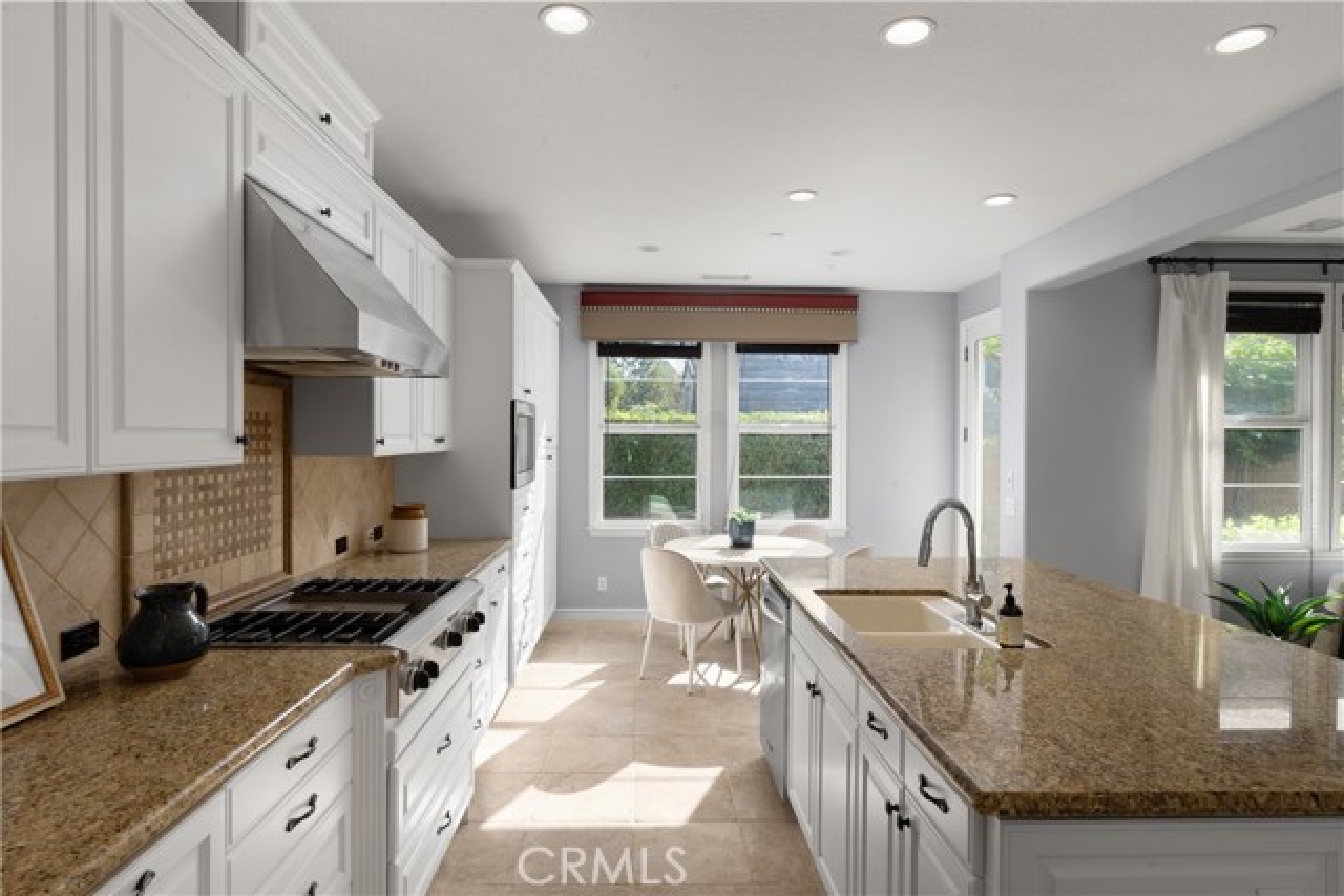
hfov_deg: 84.0
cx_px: 672
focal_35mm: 20
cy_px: 448
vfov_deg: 62.0
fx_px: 747
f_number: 16
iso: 640
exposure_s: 1/30
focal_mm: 20
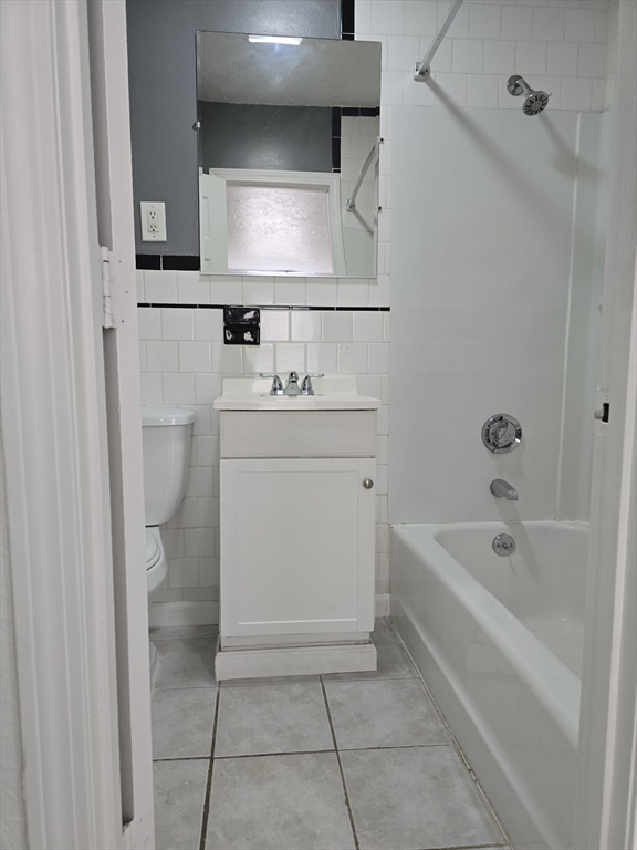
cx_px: 318
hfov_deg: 58.9
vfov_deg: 73.9
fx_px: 564
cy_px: 425
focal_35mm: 23
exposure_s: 1/120
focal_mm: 6.3
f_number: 1.7
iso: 320
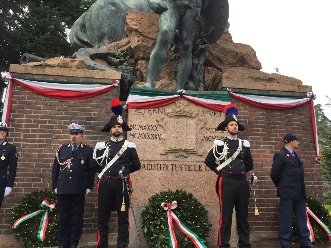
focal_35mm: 29
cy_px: 124
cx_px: 166
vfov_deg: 48.2
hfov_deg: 61.7
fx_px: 277
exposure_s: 1/399
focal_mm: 4.15
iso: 32
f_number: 2.2
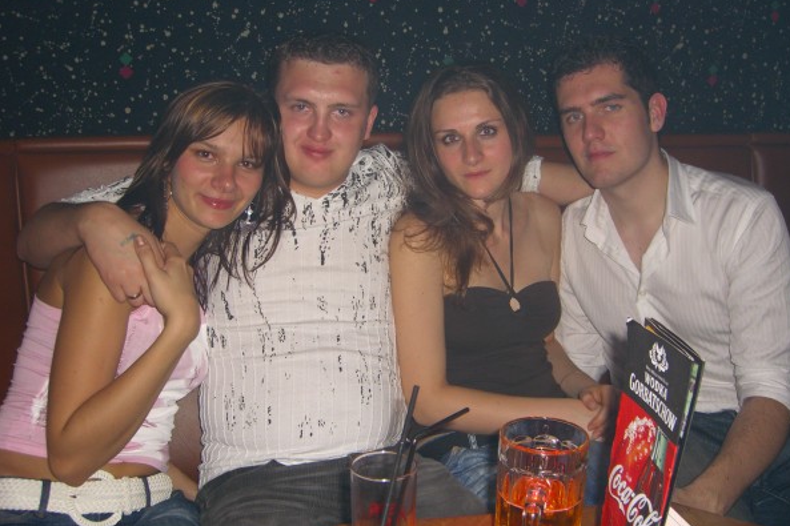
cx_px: 397
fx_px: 877
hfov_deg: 48.5
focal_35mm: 40
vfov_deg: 33.4
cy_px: 264
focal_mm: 7.9
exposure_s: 1/60
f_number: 2.8
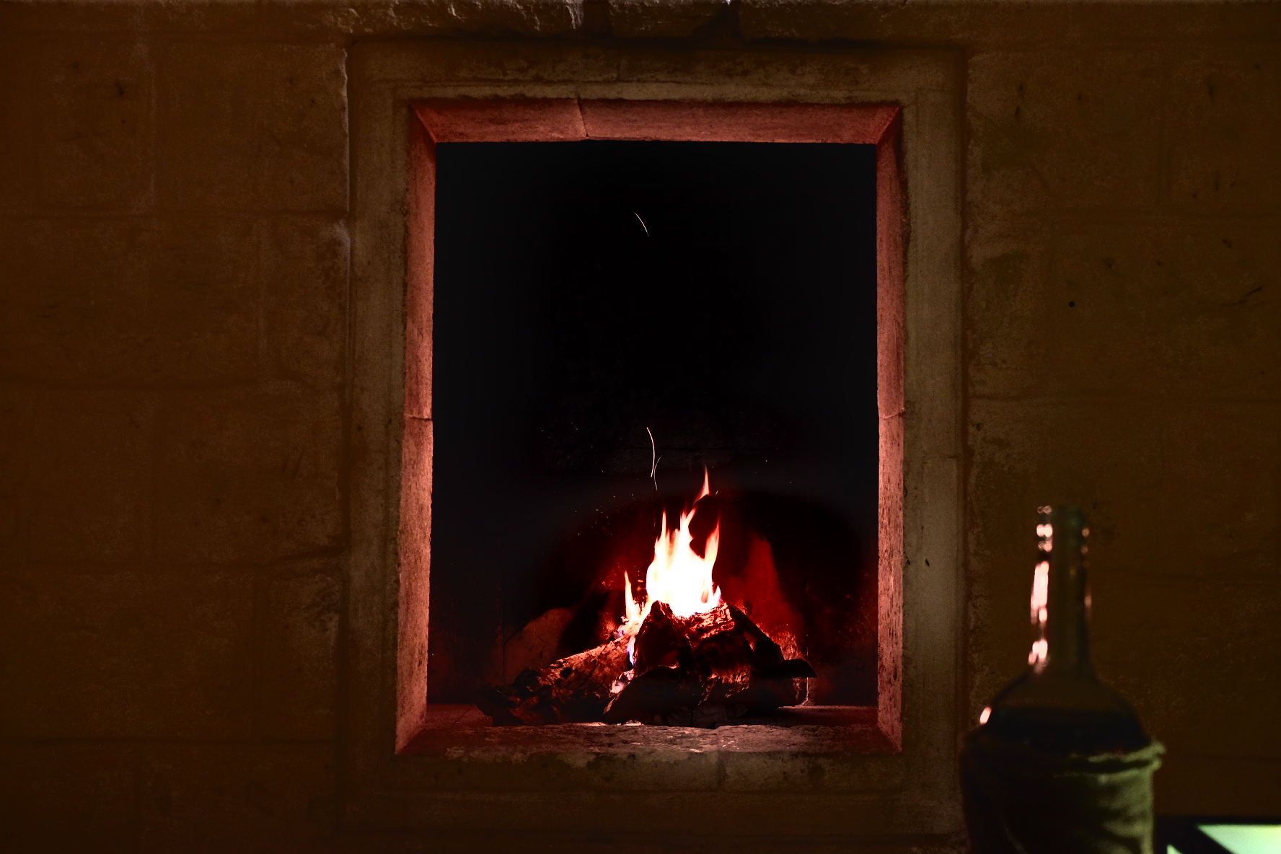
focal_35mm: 36
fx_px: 1281
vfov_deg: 36.9
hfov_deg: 53.1
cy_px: 427
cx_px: 640
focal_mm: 24.3
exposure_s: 1/15
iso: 800
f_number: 3.2
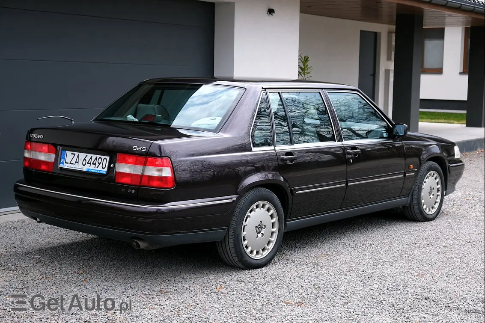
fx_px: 795
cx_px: 242
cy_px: 162
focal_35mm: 59
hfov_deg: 33.9
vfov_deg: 23.0
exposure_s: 1/280
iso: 320
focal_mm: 39
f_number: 5.6
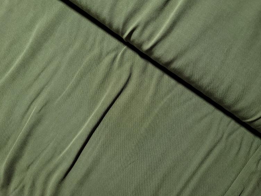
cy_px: 98
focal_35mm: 26
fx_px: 196
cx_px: 130
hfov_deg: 67.3
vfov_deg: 53.1
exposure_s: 1/50
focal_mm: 5.4
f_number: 1.8
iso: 50
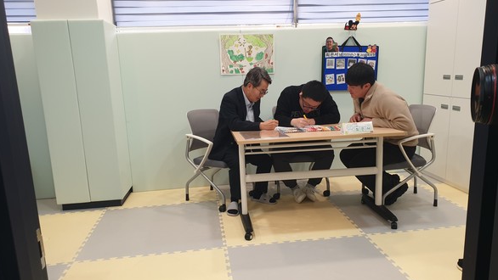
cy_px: 149
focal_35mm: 29
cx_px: 252
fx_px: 383
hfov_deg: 66.0
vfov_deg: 40.2
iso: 160
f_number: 2.4
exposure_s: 1/60
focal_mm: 4.3
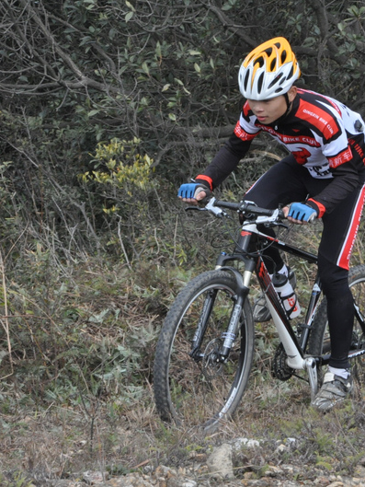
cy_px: 244
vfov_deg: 8.7
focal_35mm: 229
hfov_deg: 6.5
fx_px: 3214
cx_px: 241
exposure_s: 1/320
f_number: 18
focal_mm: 105
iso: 1600
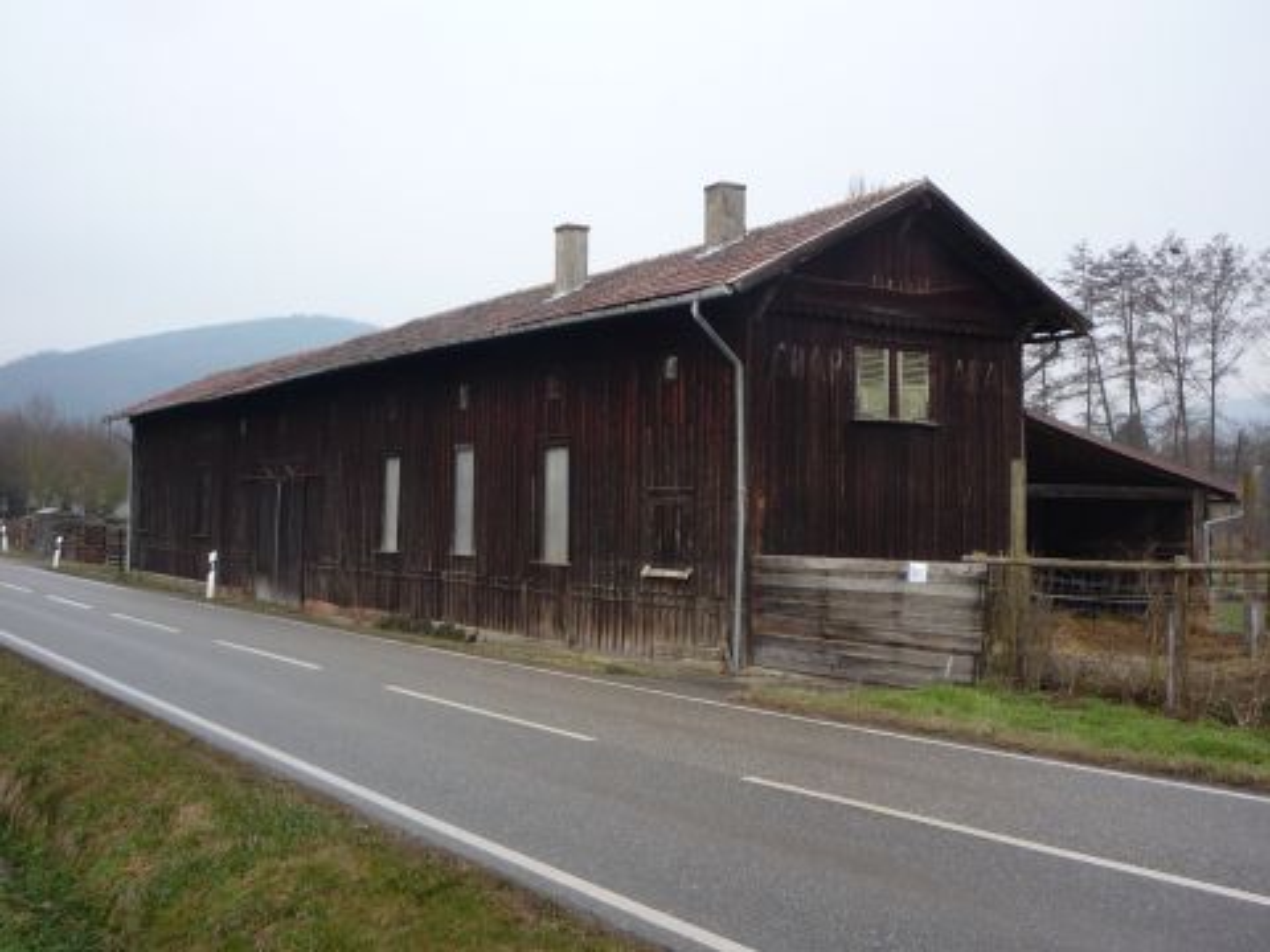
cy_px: 476
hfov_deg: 47.9
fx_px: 1431
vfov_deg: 36.8
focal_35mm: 39
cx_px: 635
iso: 100
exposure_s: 1/125
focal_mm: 5.2
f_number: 4
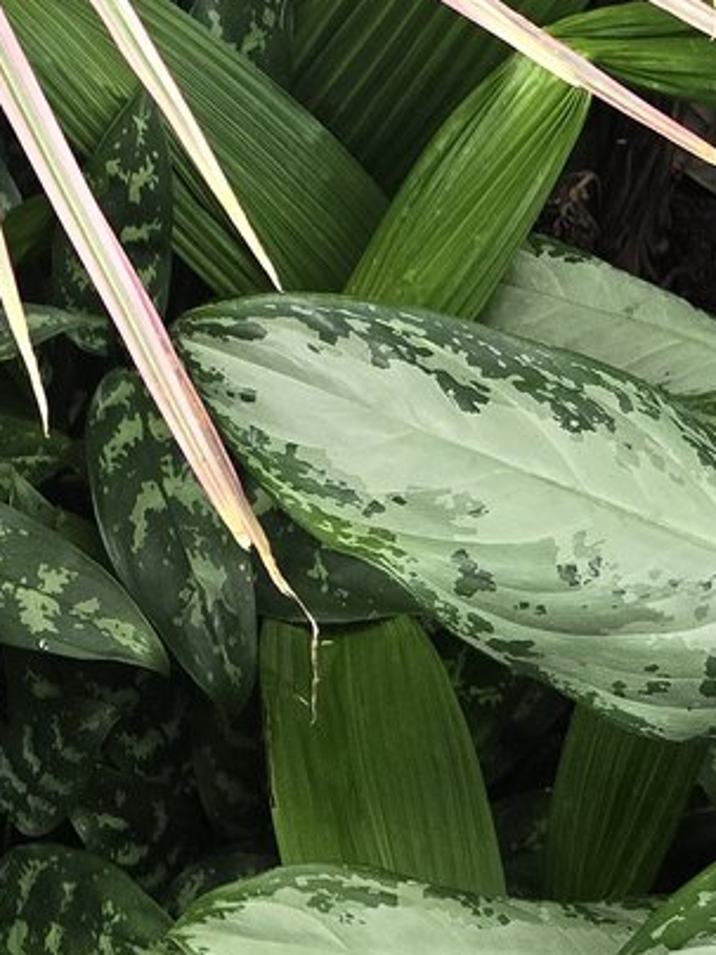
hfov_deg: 15.1
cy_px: -357
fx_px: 2510
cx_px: -333
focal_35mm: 91
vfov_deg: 19.5
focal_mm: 5.4
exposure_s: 1/180
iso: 160
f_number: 1.8
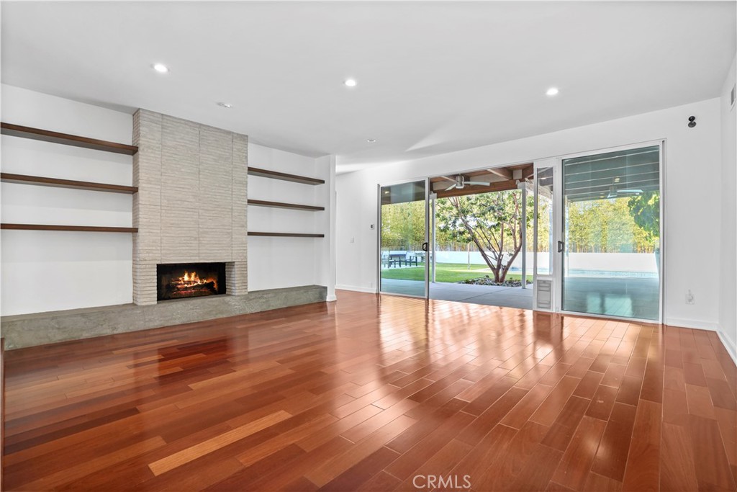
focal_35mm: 16
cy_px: 246
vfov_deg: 73.8
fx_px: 328
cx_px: 368
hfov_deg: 96.7
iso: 8000
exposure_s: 1/30
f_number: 7.1
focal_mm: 16
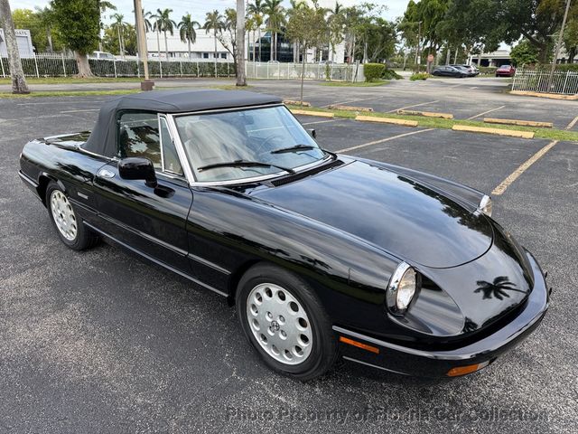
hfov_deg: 71.6
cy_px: 217
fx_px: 401
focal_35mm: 24
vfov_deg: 56.8
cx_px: 289
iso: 80
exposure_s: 1/1192
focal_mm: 6.76
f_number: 1.78
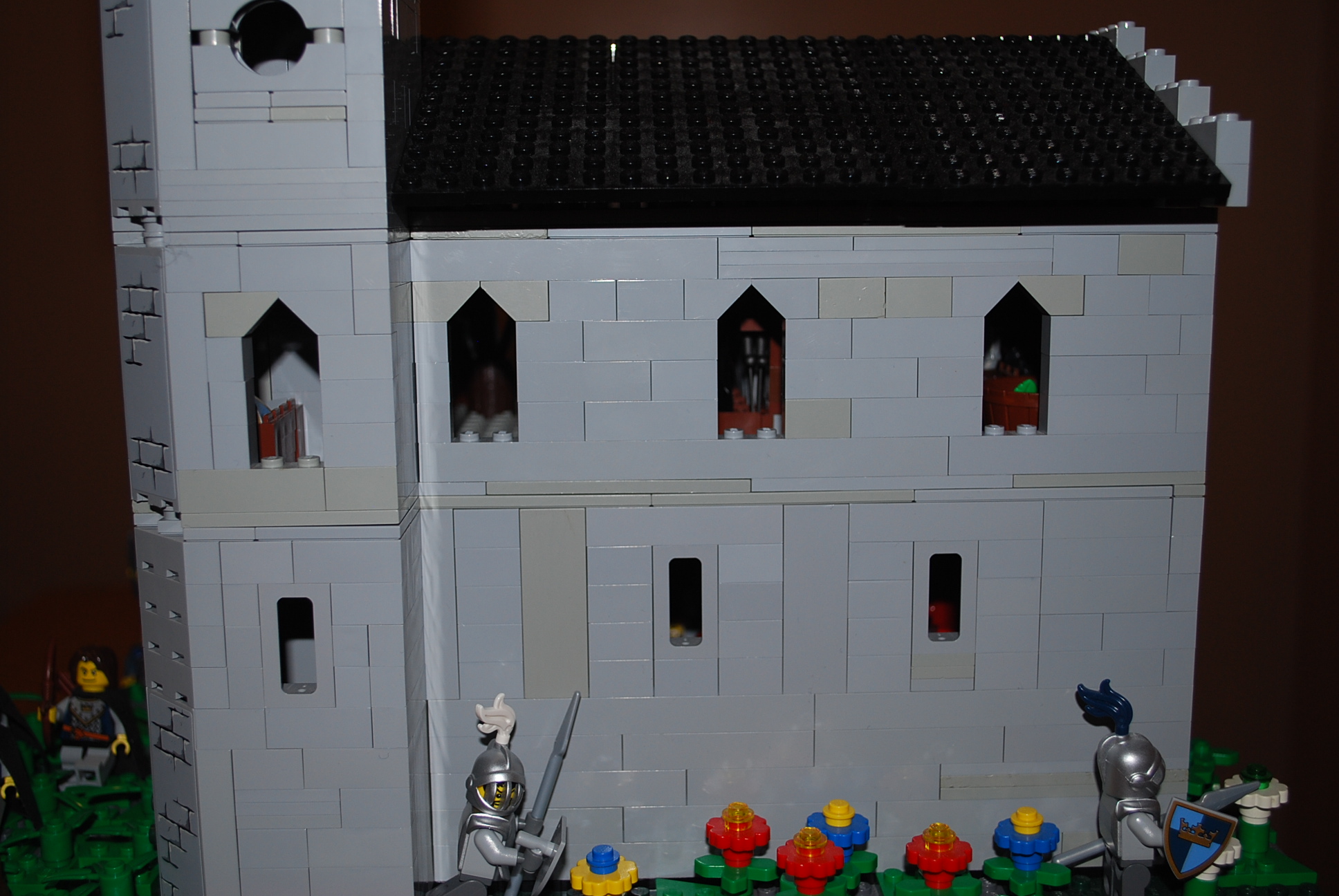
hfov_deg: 49.5
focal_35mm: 39
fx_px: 1452
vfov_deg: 34.3
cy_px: 448
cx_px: 670
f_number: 4.5
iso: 200
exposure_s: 1/60
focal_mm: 26
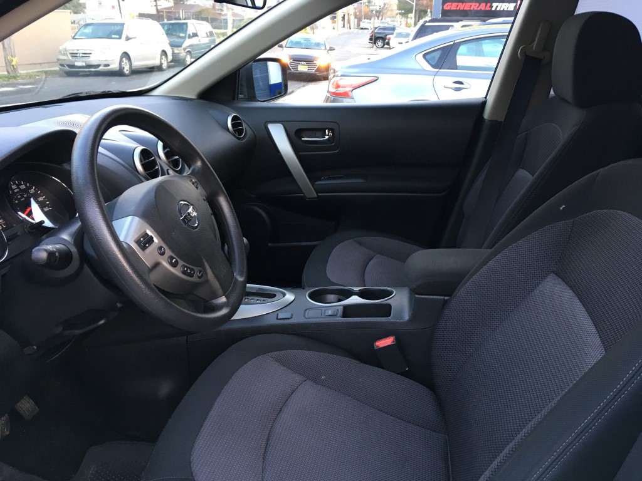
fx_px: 538
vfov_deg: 48.2
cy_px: 240
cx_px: 321
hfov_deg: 61.7
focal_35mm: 29
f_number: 2.2
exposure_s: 1/30
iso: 80
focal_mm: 4.15
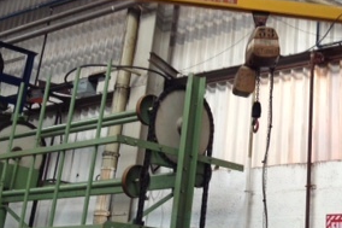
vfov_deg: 16.2
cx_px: 284
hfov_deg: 24.3
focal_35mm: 82
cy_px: -10
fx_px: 779
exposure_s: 1/20
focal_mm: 4.28
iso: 80
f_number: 2.4
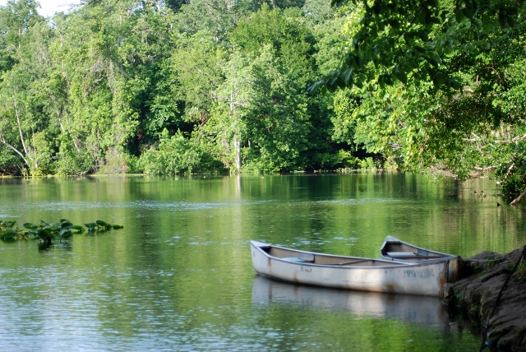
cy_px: 176
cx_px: 263
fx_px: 1536
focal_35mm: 105
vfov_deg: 13.1
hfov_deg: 19.4
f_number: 4.5
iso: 200
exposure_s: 1/320
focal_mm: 70
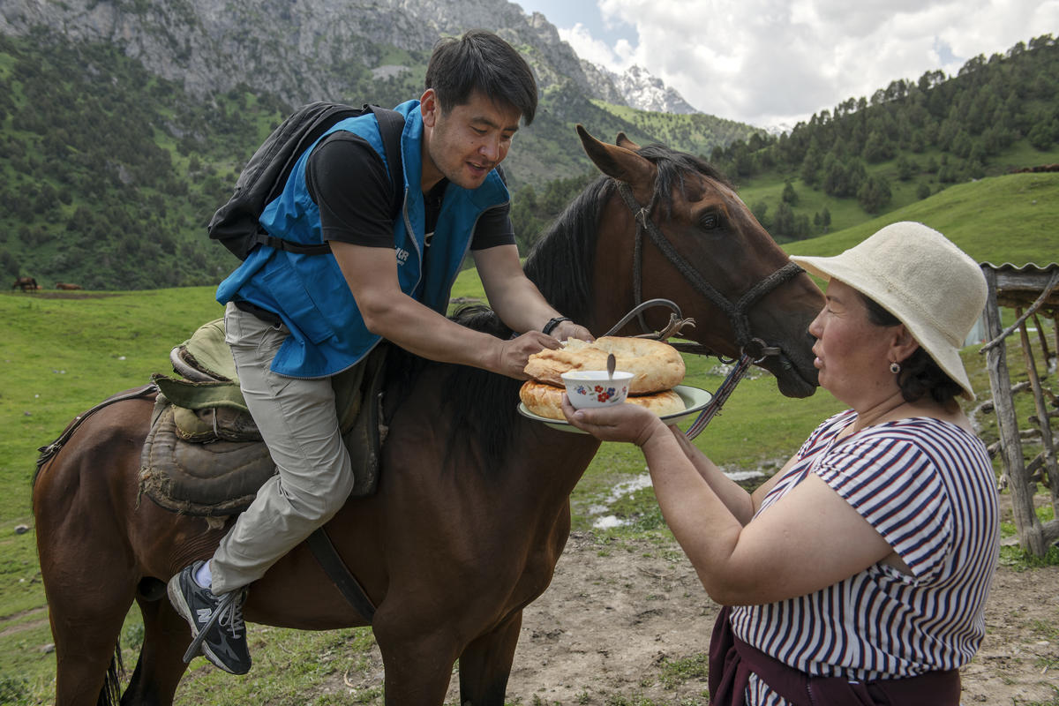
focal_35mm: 34
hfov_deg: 55.8
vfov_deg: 38.9
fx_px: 1000
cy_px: 353
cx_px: 530
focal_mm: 34
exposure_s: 1/400
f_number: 6.3
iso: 160
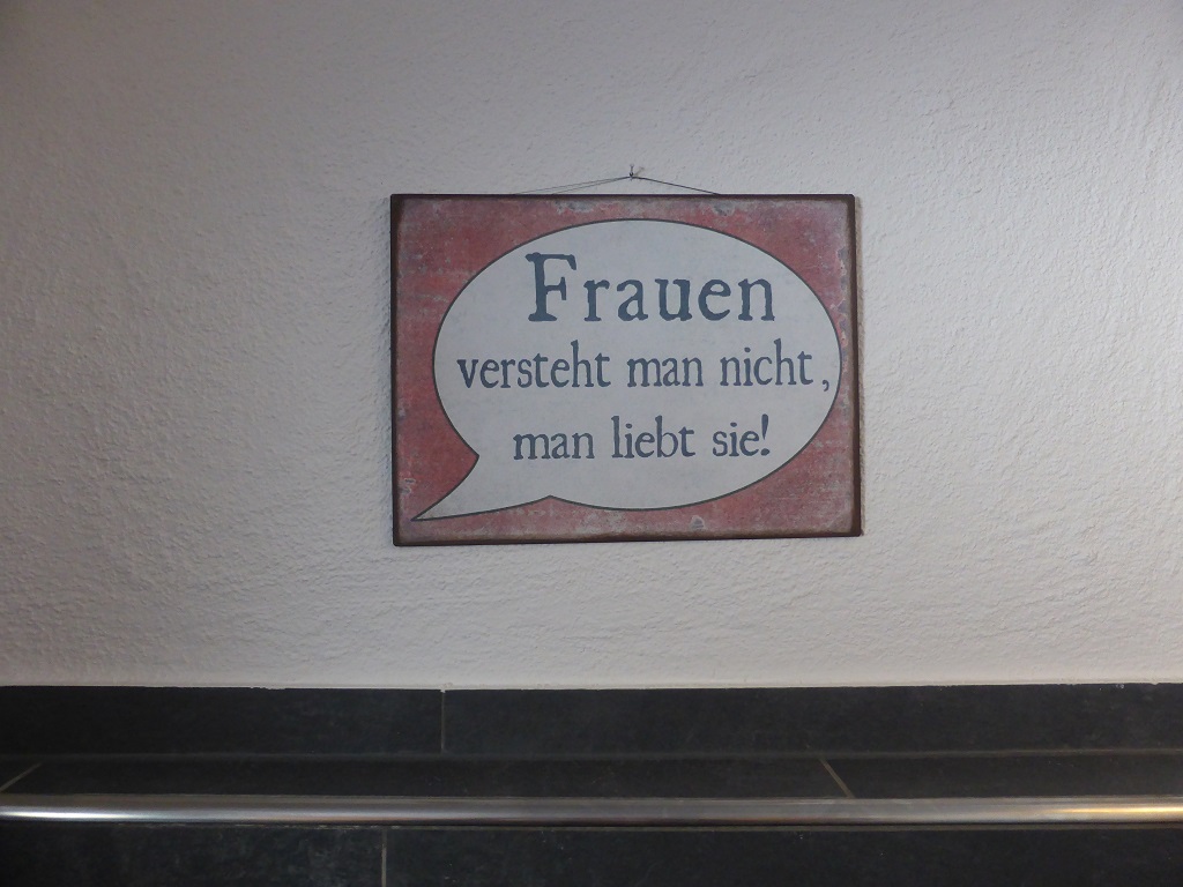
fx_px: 854
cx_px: 592
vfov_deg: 54.9
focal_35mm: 25
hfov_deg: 69.4
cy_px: 444
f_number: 3.3
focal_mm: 4.3
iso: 400
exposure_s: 1/60
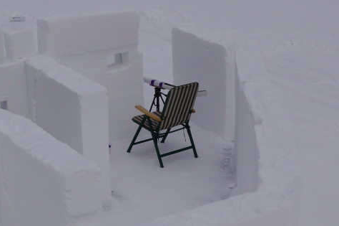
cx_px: 80
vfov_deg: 23.3
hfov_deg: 34.3
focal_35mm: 57
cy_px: 192
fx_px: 536
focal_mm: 18
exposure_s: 1/80
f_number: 8
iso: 100
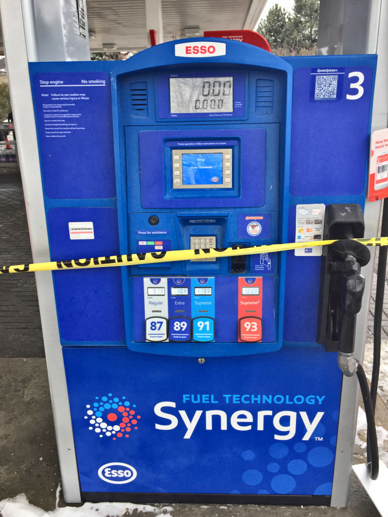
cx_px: 194
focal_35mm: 29
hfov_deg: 48.2
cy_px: 258
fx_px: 433
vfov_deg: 61.7
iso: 32
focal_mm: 4.15
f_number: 2.2
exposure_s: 1/60
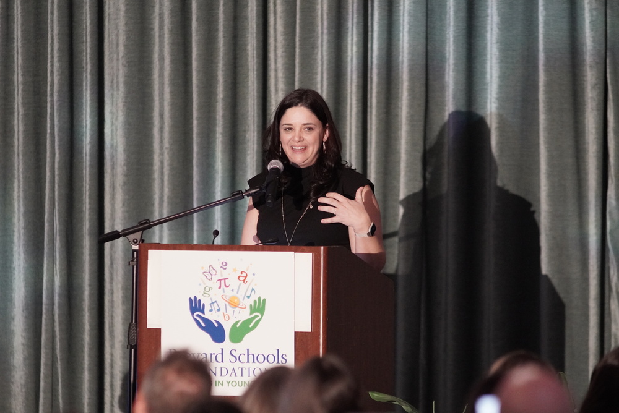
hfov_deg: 4.6
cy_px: 206
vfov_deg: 3.1
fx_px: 7742
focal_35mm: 450
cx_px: 310
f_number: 2.8
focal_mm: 300
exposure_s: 1/200
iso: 5000
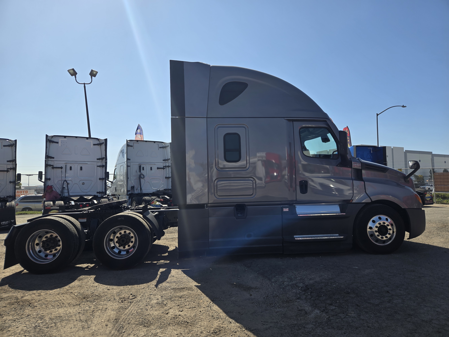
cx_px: 224
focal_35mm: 23
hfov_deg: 73.9
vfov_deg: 58.9
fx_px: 298
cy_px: 168
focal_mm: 5.4
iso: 25
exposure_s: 1/1910
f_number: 1.8
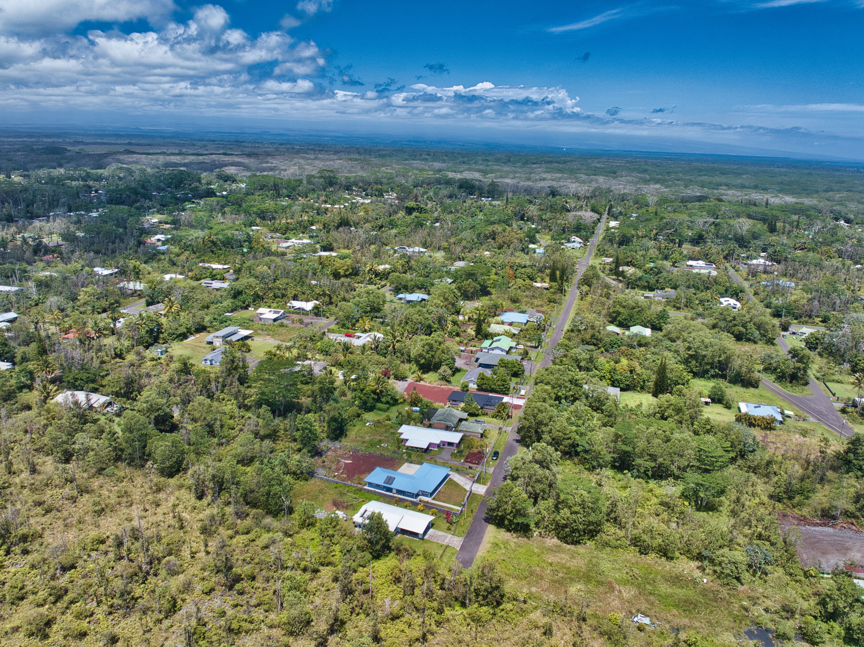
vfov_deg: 56.8
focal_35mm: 24
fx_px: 599
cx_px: 432
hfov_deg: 71.6
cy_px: 324
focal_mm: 12.29
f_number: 4
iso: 100
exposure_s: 1/1000
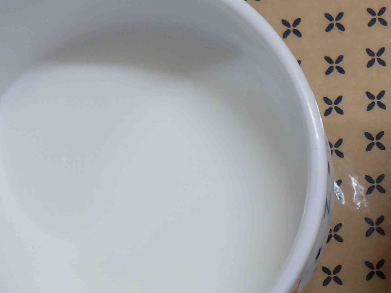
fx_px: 802
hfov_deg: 25.4
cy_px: 275
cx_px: 432
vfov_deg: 20.2
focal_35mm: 71
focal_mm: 4.9
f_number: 3
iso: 100
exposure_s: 1/30
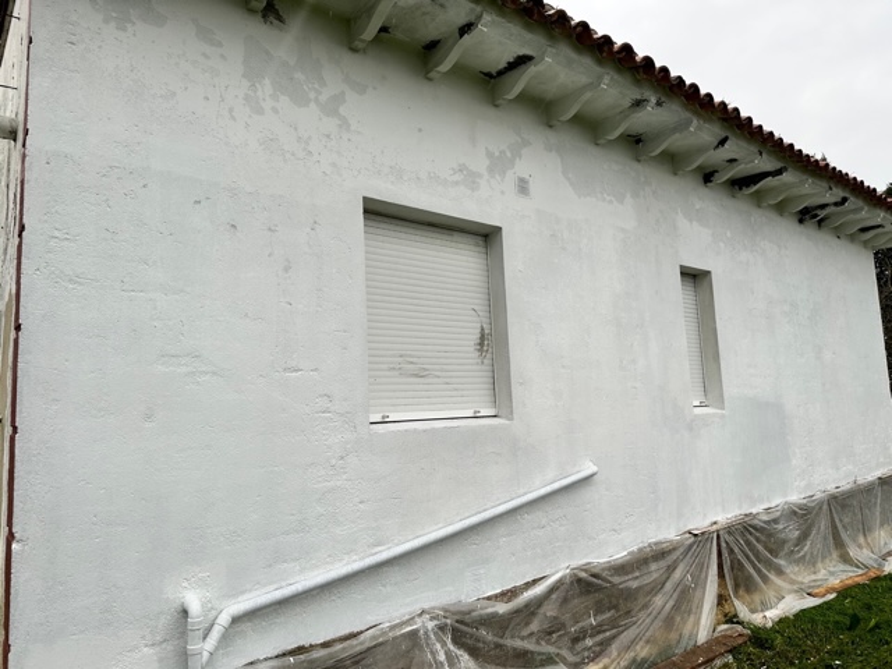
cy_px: 334
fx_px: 618
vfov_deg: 56.8
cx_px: 446
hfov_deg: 71.6
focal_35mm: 24
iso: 64
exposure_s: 1/121
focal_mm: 6.86
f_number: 1.78
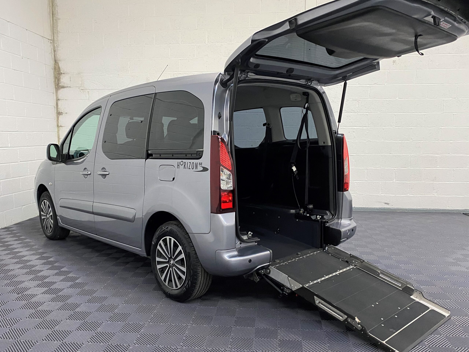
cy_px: 176
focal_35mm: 26
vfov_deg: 53.1
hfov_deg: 67.3
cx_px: 234
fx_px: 352
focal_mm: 4.25
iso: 200
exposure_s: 1/50
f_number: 1.8
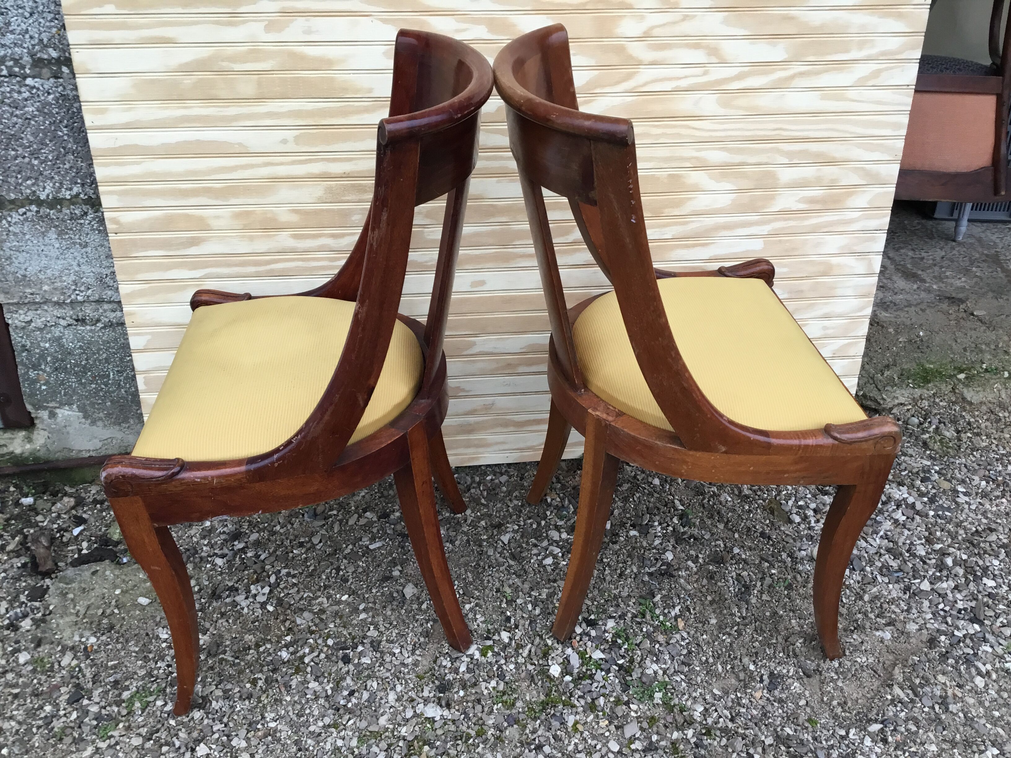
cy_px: 379
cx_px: 506
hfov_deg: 58.4
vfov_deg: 45.4
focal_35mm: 31
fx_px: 905
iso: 25
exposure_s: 1/33
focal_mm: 3.3
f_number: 2.4
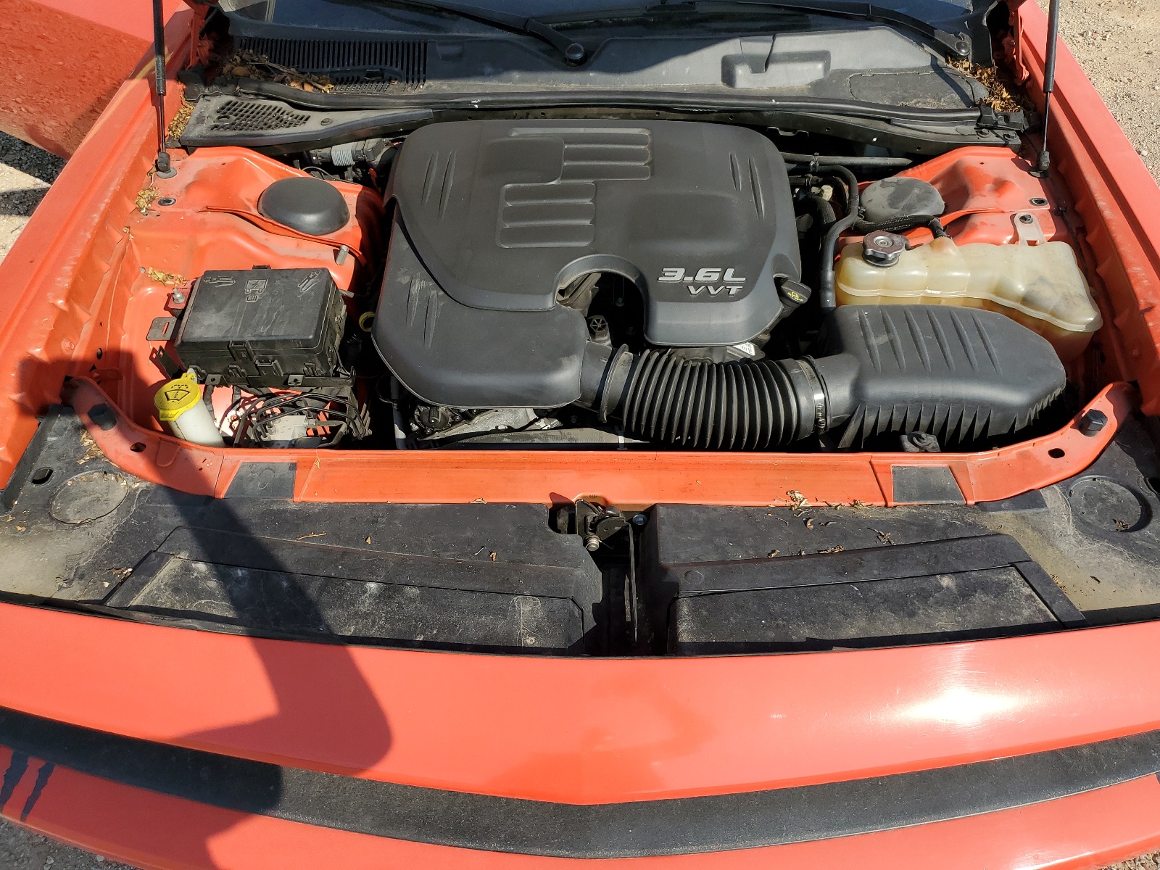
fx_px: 871
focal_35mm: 26
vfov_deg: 53.1
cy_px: 435
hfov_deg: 67.3
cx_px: 580
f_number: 1.5
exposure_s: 1/2500
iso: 50
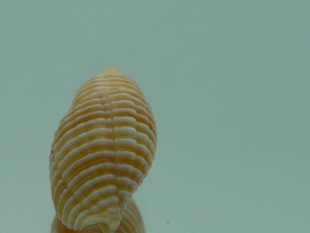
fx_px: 555
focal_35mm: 62
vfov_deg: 23.5
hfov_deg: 30.9
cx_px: 96
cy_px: 166
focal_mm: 4.6
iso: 80
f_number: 2.8
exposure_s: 1/80
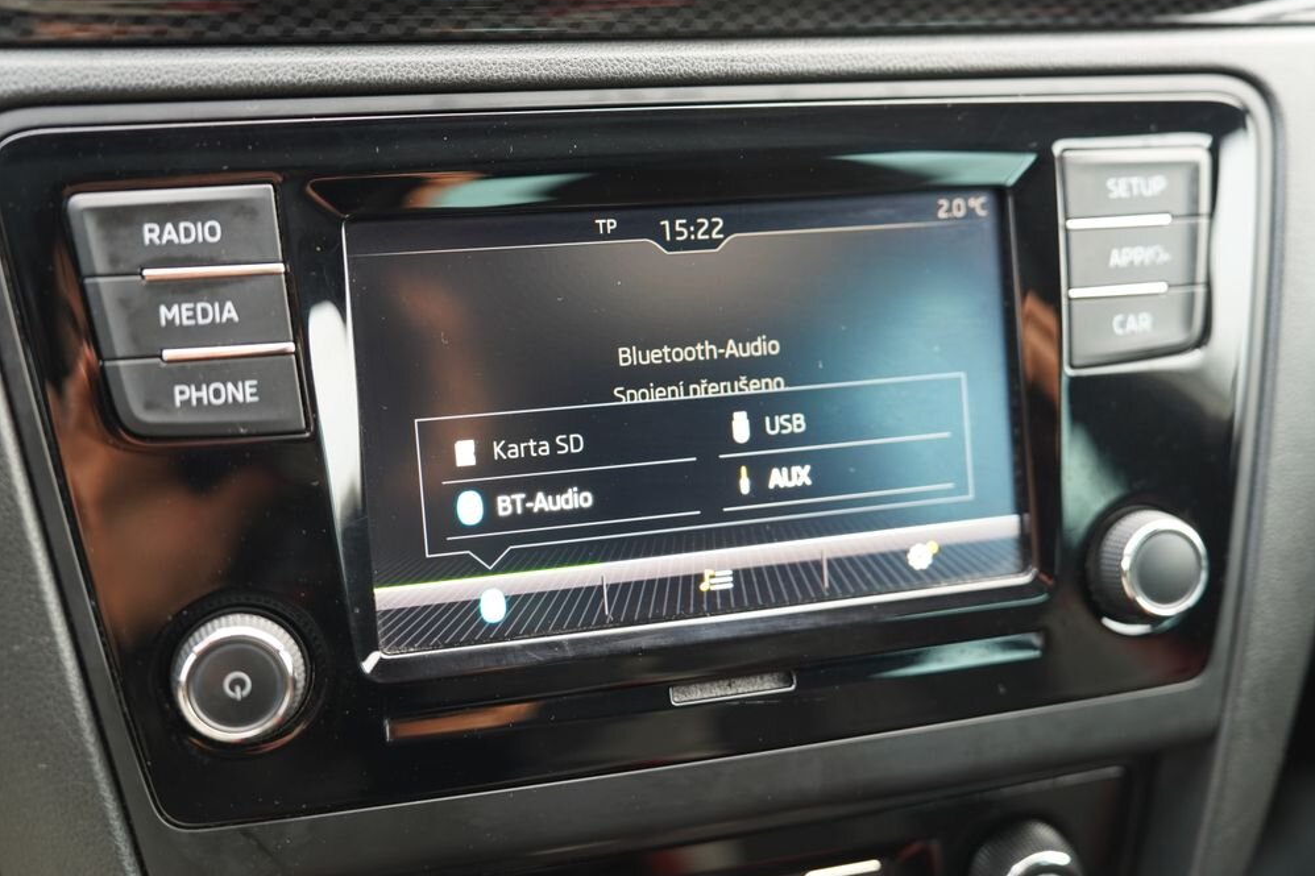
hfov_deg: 49.6
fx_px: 1424
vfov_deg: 34.2
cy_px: 430
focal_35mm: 39
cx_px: 673
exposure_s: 1/40
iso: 1000
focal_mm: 38
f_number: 2.8
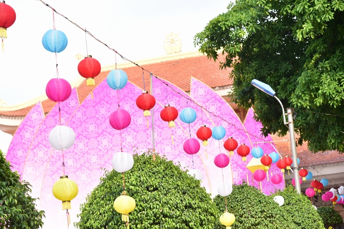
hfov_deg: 21.5
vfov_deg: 14.4
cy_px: 114
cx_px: 172
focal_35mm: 95
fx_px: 907
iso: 200
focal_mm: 95
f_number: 5.6
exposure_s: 1/200
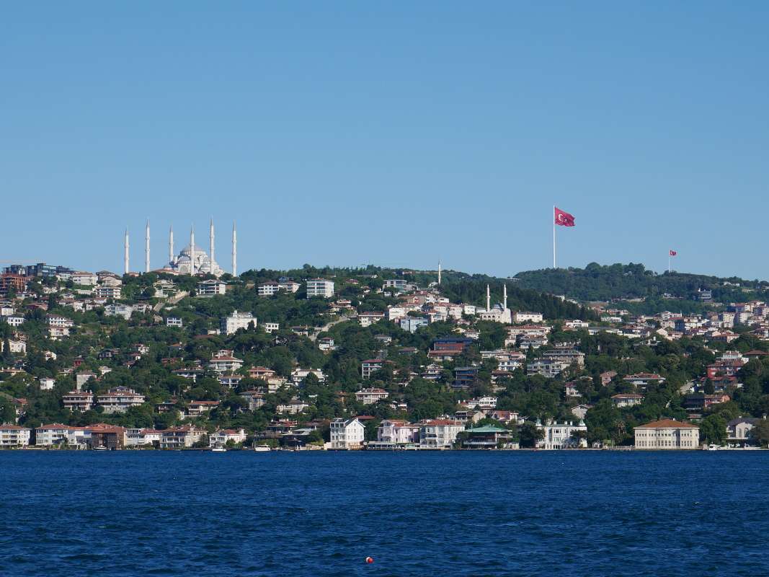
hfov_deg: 17.9
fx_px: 2443
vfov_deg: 13.5
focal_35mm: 110
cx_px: 384
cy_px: 288
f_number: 9
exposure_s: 1/640
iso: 200
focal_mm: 55
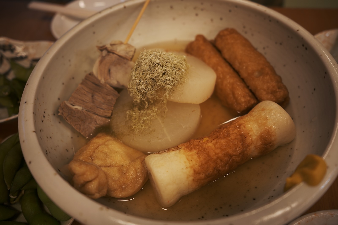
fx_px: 225
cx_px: 169
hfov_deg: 73.7
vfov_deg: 53.1
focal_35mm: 24
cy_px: 112
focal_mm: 24
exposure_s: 1/60
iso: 400
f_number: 3.5
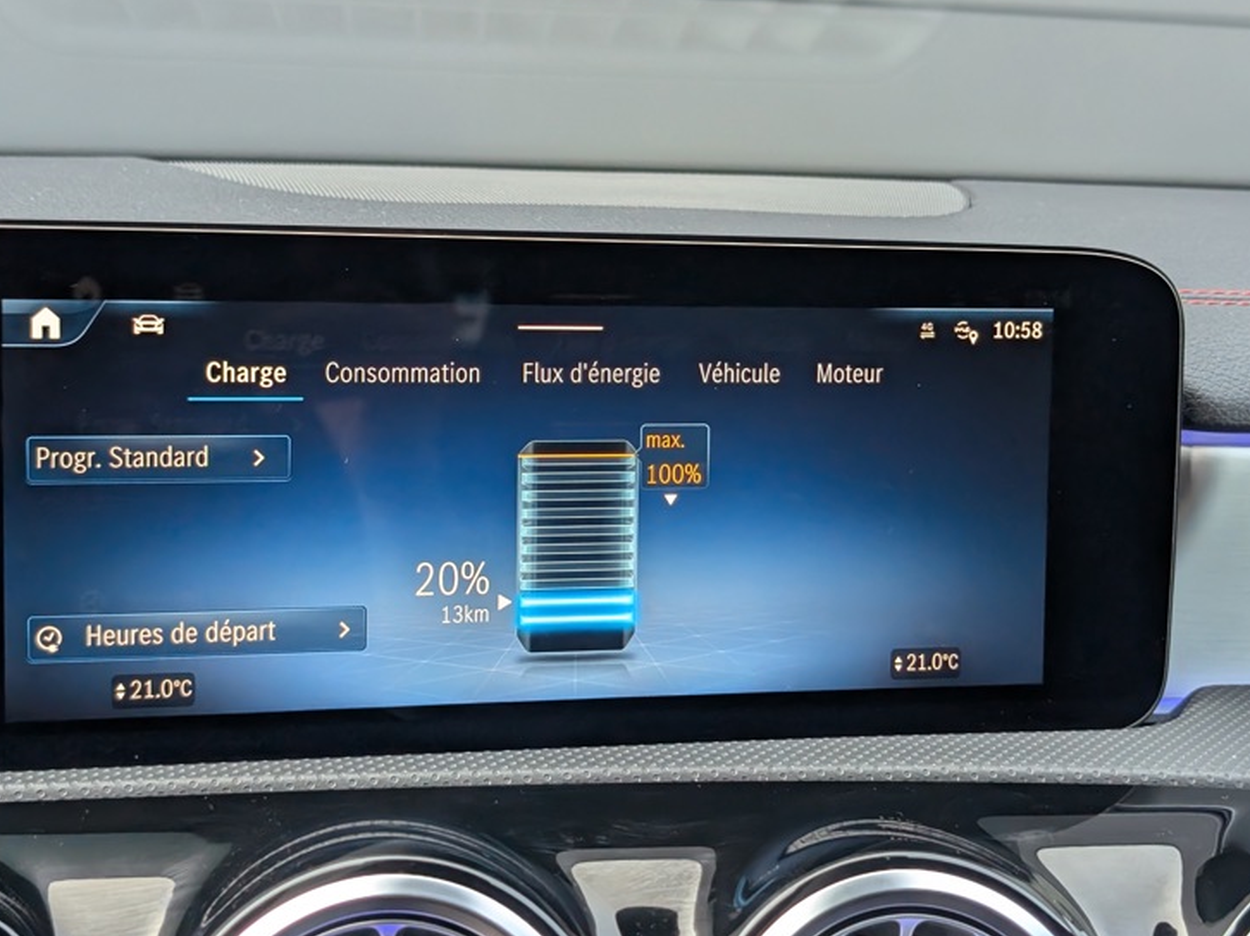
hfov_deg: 35.6
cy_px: 440
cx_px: 642
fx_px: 1949
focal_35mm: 54
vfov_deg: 27.0
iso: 315
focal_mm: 6.9
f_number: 1.68
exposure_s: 1/470
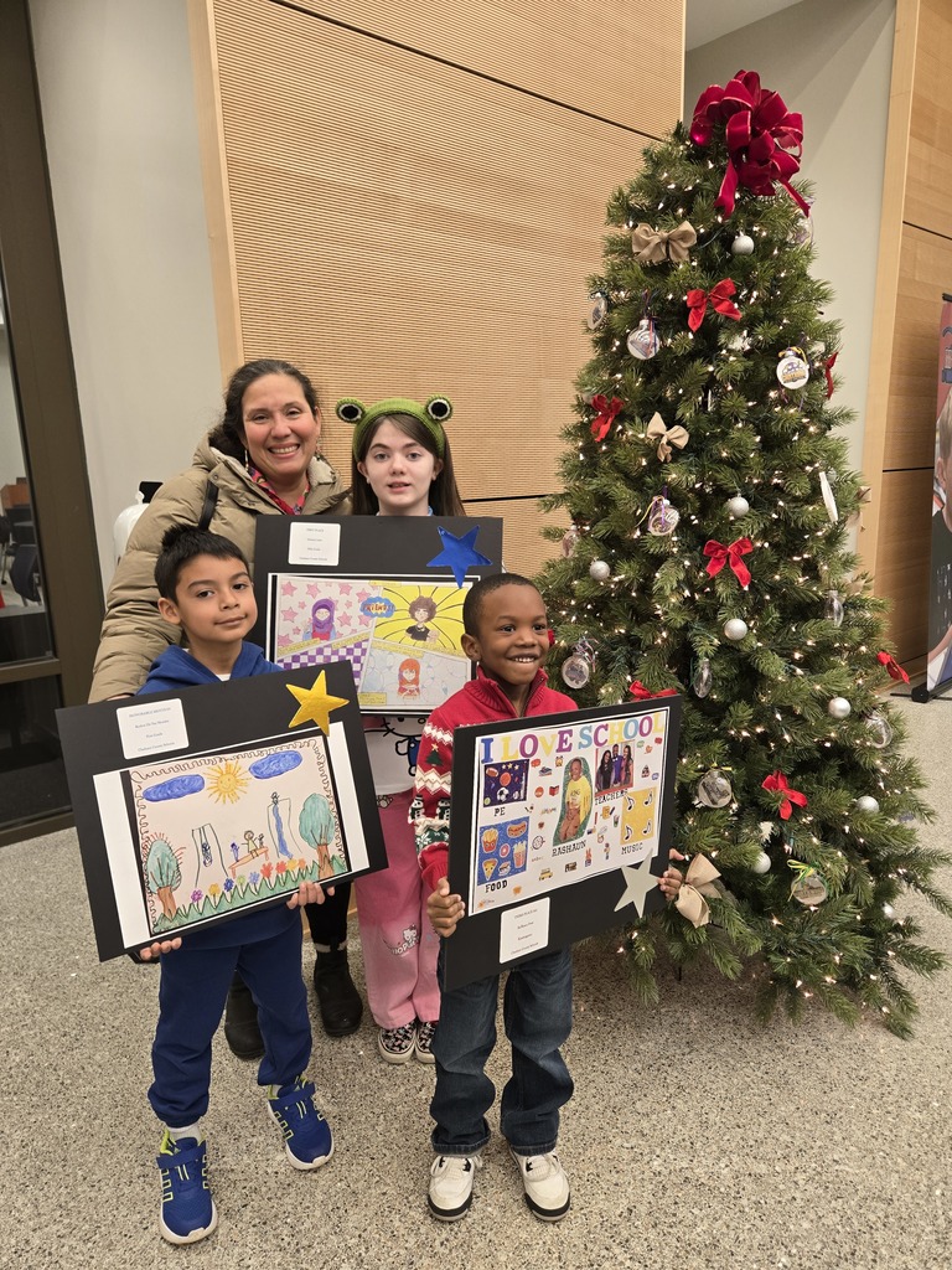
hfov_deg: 58.9
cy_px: 635
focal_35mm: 23
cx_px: 476
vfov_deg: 73.9
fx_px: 843
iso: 160
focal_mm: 5.4
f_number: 1.8
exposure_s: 1/120
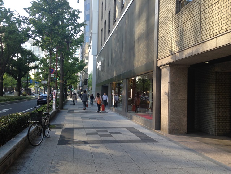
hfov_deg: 55.4
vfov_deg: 42.9
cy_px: 87
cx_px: 116
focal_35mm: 33
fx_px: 220
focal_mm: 4.12
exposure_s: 1/139
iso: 50
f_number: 2.4
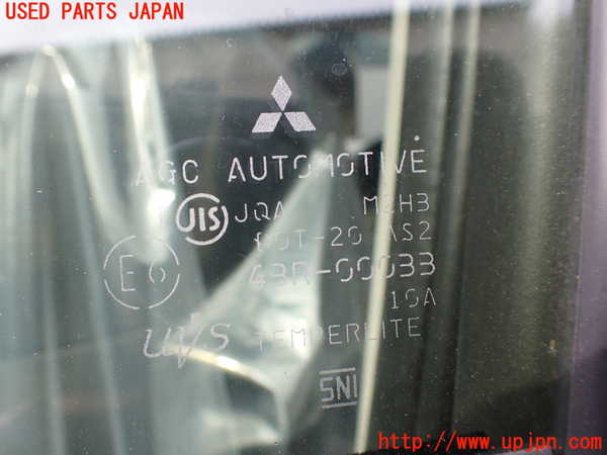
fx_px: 526
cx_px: 304
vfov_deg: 46.8
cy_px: 228
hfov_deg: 60.0
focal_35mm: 30
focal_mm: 5.4
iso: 100
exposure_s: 1/160
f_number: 3.2
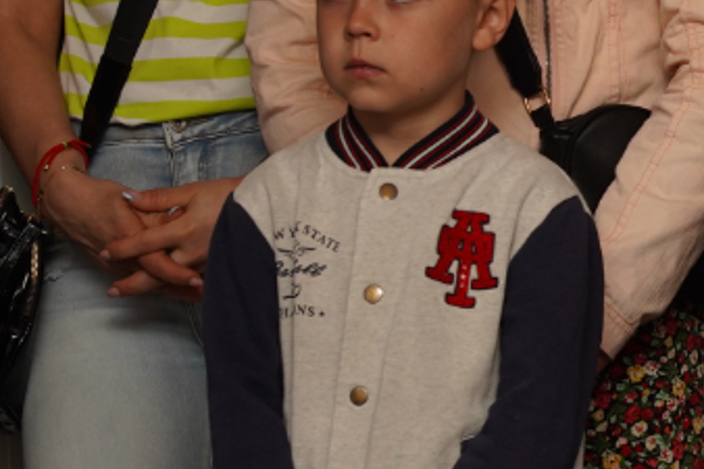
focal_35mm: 404
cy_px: -24
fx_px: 7896
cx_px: 1168
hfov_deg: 5.1
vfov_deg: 3.4
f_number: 4.5
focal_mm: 105
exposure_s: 1/100
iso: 640
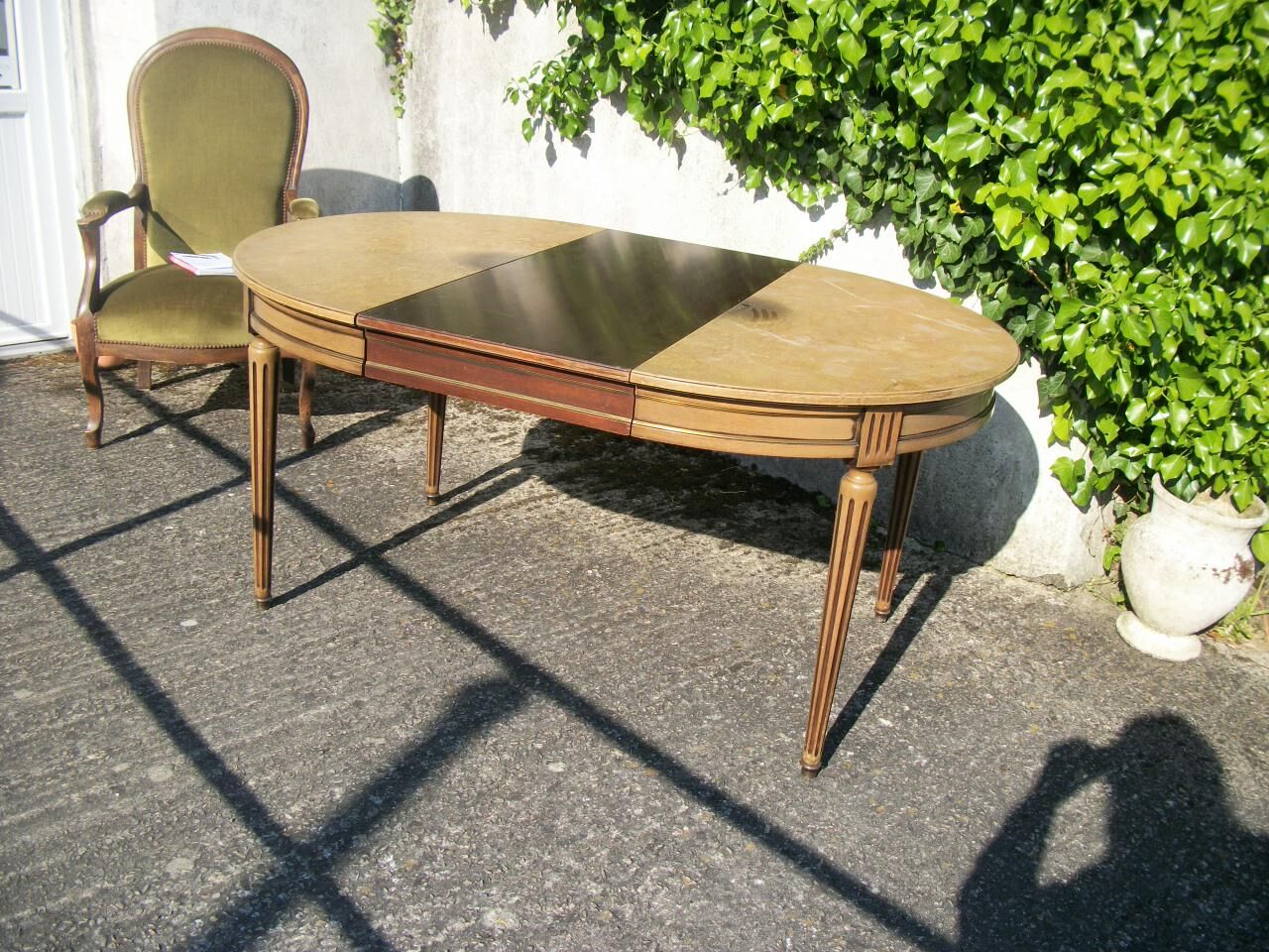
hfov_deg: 56.8
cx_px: 634
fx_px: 1173
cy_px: 476
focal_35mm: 32
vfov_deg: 44.2
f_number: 8.8
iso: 80
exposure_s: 1/125
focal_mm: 5.7
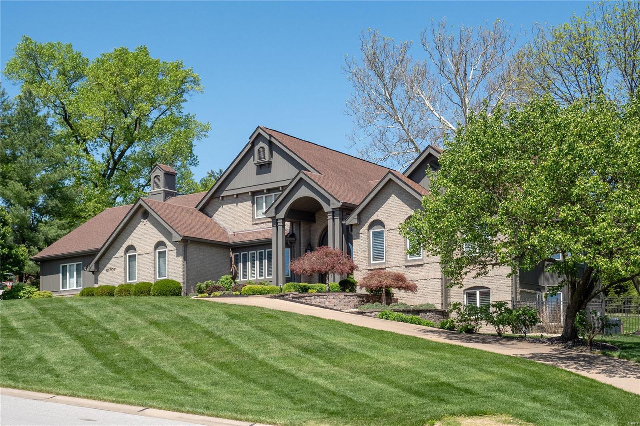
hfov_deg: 41.1
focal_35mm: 48
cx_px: 320
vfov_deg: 28.1
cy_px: 213
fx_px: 853
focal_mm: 24
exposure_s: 1/800
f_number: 8
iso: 400
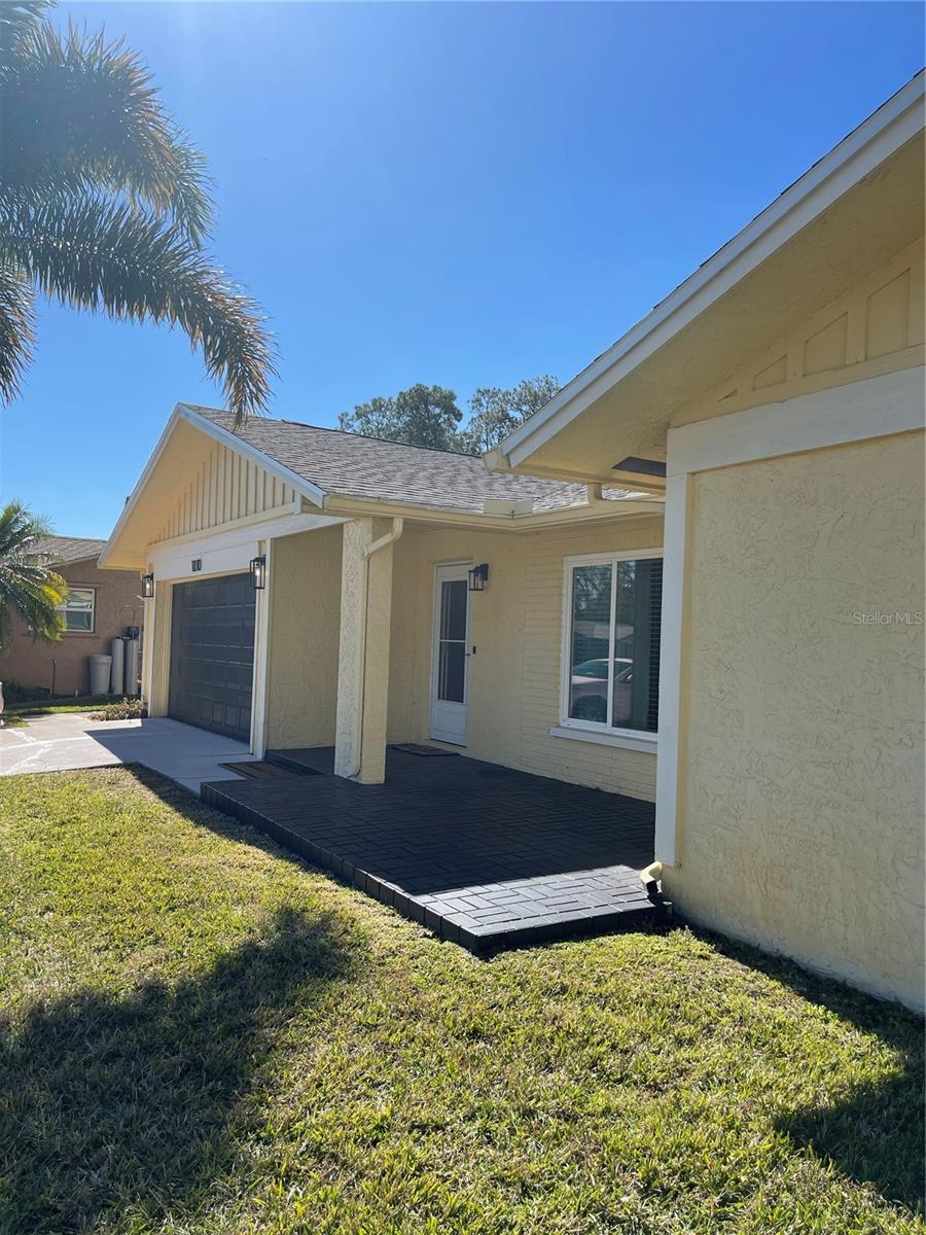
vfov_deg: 69.4
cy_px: 618
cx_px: 463
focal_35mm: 25
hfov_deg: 54.9
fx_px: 892
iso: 32
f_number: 1.6
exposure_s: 1/3663
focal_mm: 5.1
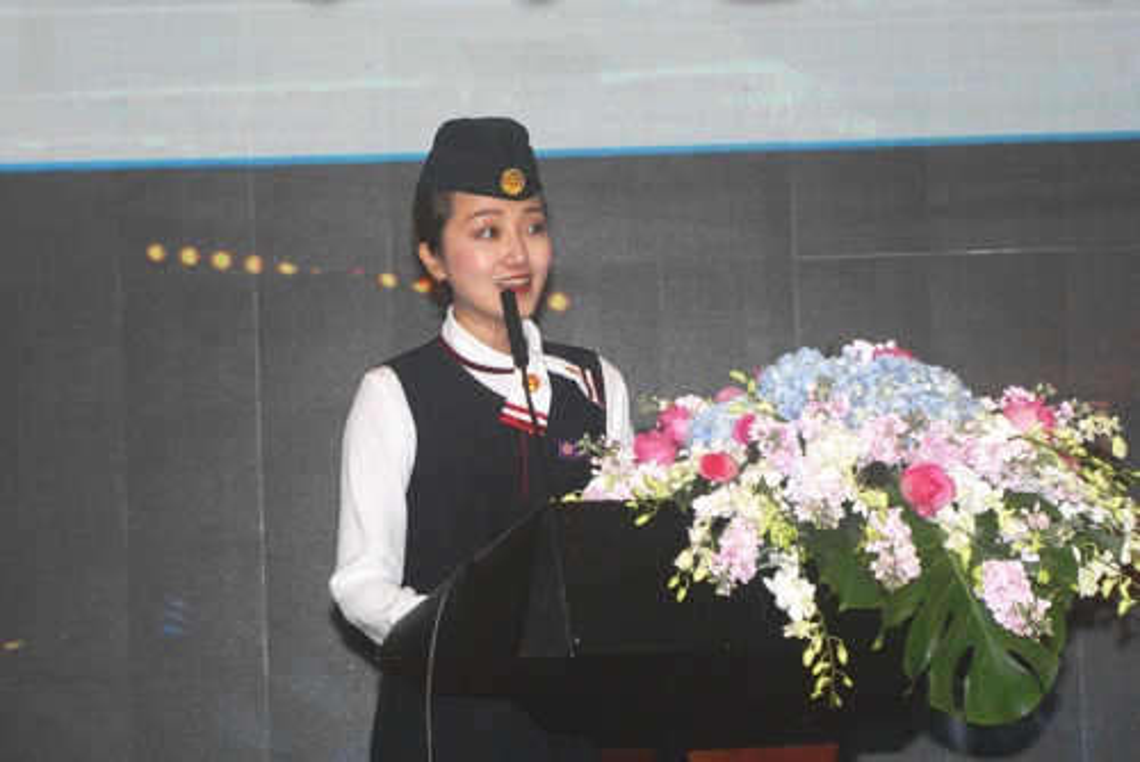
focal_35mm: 202
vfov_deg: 6.8
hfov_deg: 10.2
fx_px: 6416
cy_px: 381
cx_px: 570
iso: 800
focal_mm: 135
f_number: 5.6
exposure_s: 1/125
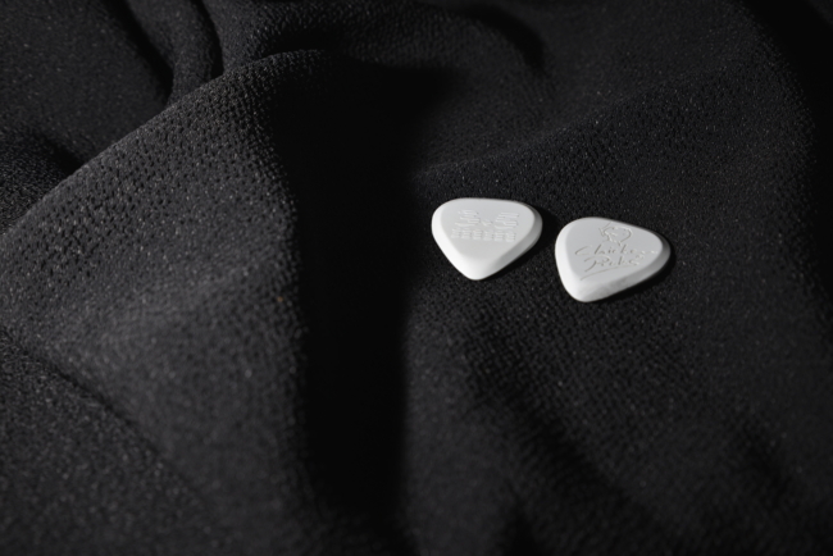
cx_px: 416
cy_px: 278
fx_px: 1620
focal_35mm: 70
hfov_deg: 28.8
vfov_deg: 19.5
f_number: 9
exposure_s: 1/60
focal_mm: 70
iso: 100
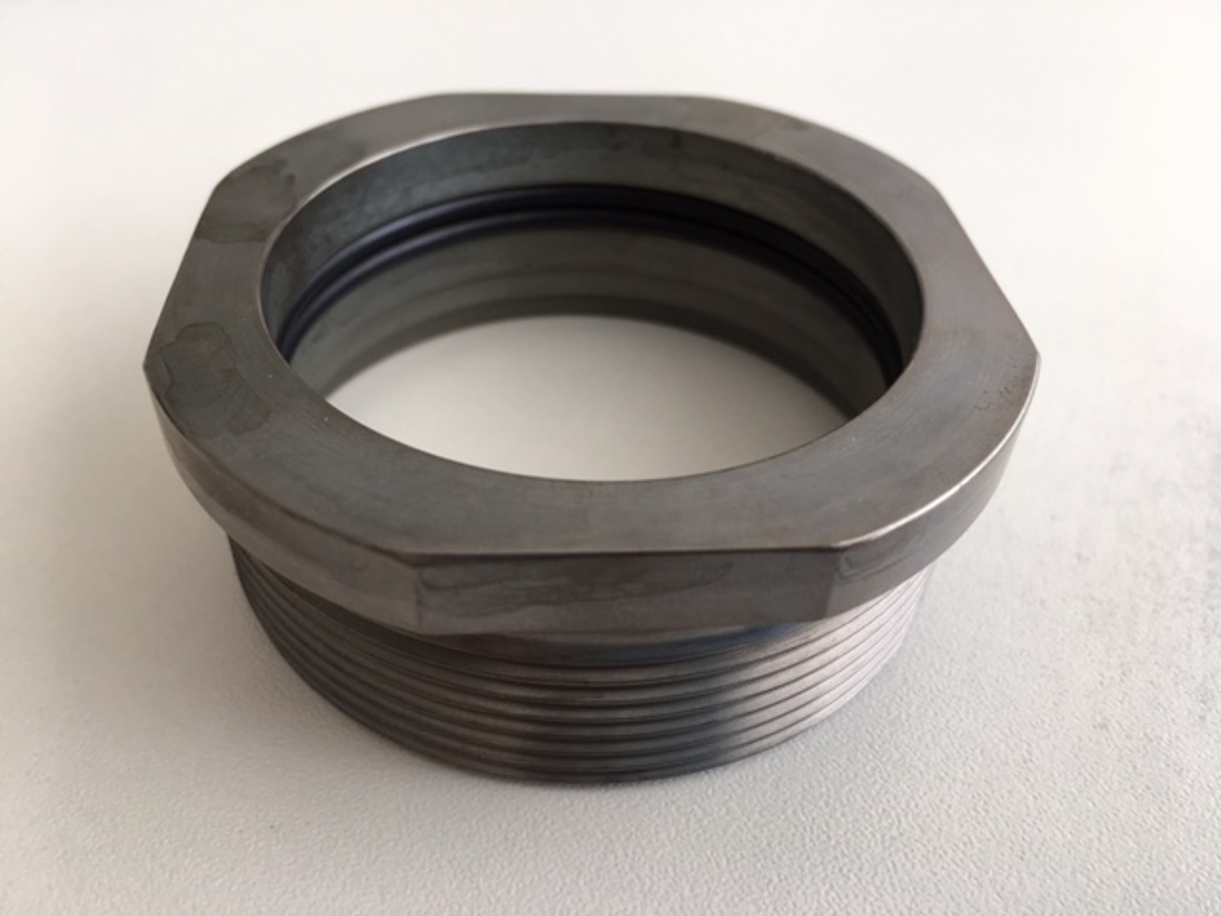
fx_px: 1023
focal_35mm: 29
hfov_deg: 61.7
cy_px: 458
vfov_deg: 48.2
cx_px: 610
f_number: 2.2
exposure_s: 1/100
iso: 32
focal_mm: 4.15
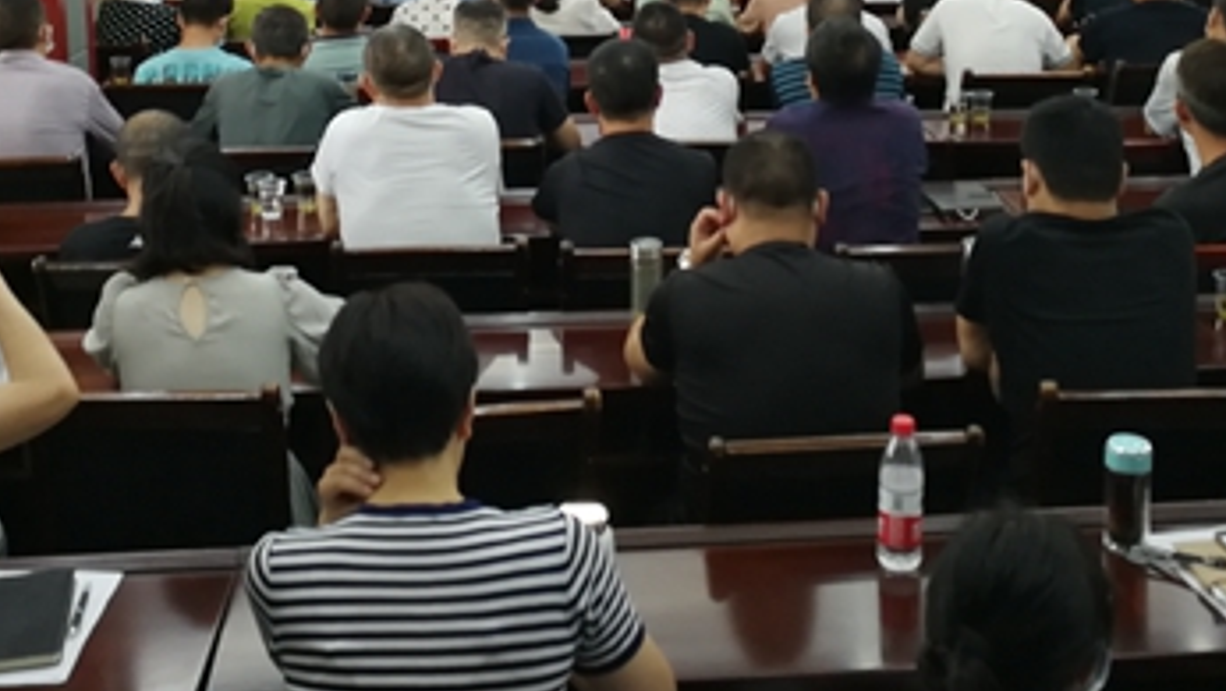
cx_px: 563
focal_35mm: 51
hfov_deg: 40.5
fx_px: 1659
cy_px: -11
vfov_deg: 22.6
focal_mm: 3.95
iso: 160
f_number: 2.2
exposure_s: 1/50
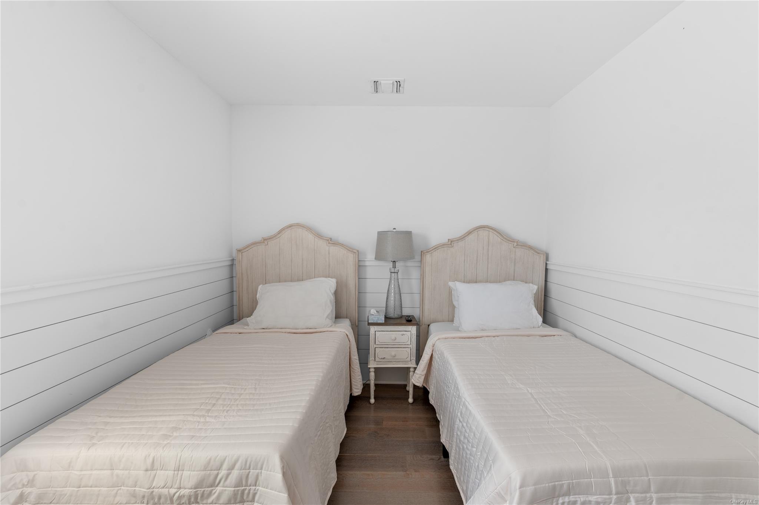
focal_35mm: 16
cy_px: 252
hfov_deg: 96.8
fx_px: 337
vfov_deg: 73.7
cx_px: 380
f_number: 7.1
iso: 320
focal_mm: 16
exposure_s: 1/20
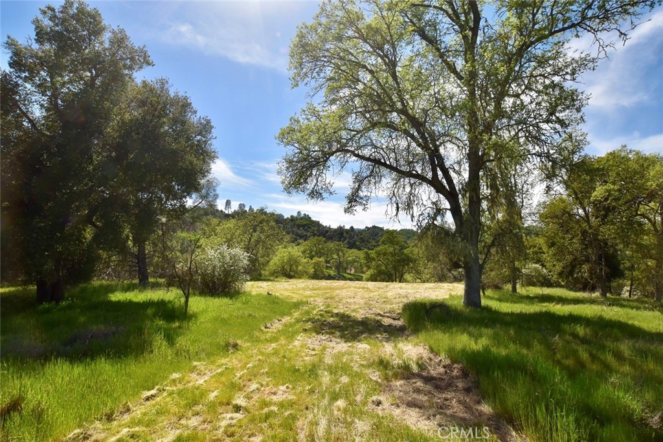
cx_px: 332
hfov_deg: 100.4
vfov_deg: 77.3
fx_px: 276
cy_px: 221
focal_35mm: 15
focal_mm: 10
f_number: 11
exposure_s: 1/500
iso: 400
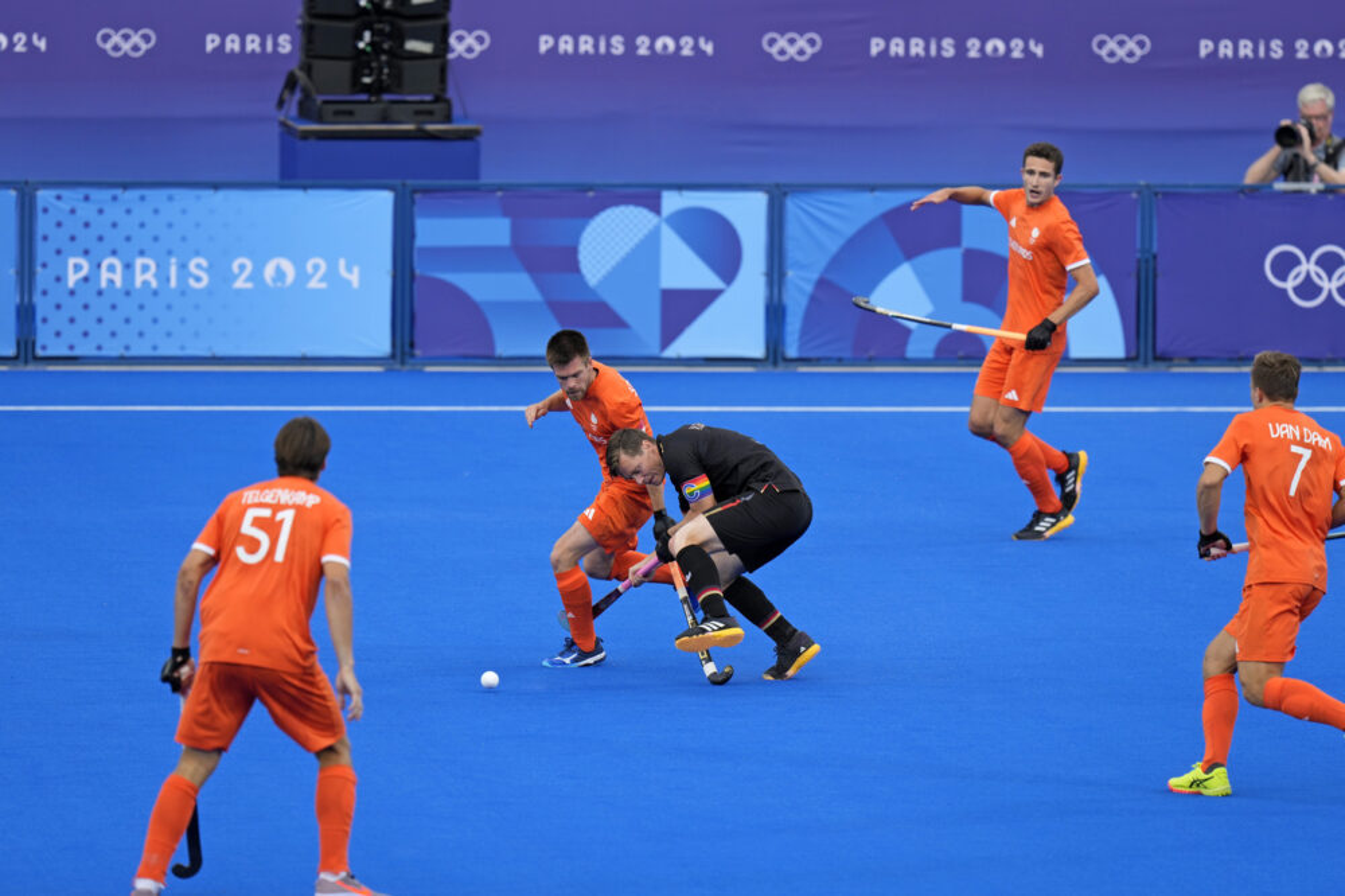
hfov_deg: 5.2
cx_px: 672
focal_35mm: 400
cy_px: 448
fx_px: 14939
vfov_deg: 3.4
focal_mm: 400
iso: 400
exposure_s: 1/1600
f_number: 4
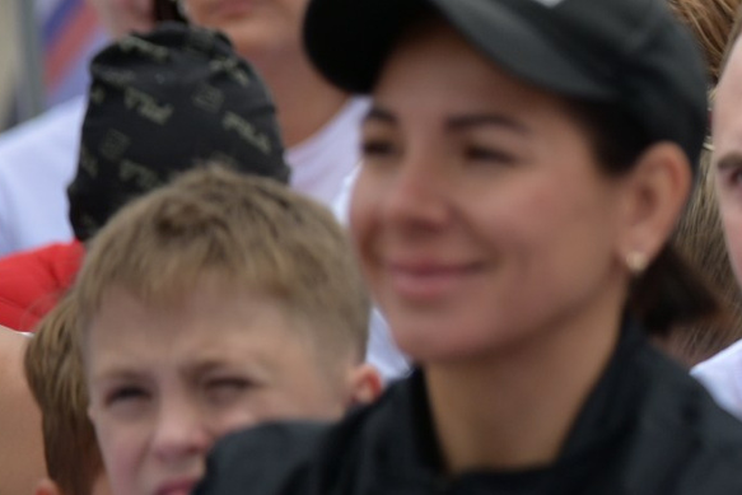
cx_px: 1406
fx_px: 11854
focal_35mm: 575
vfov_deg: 2.4
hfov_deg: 3.6
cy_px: -156
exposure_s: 1/2000
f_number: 2.8
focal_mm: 131
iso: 160
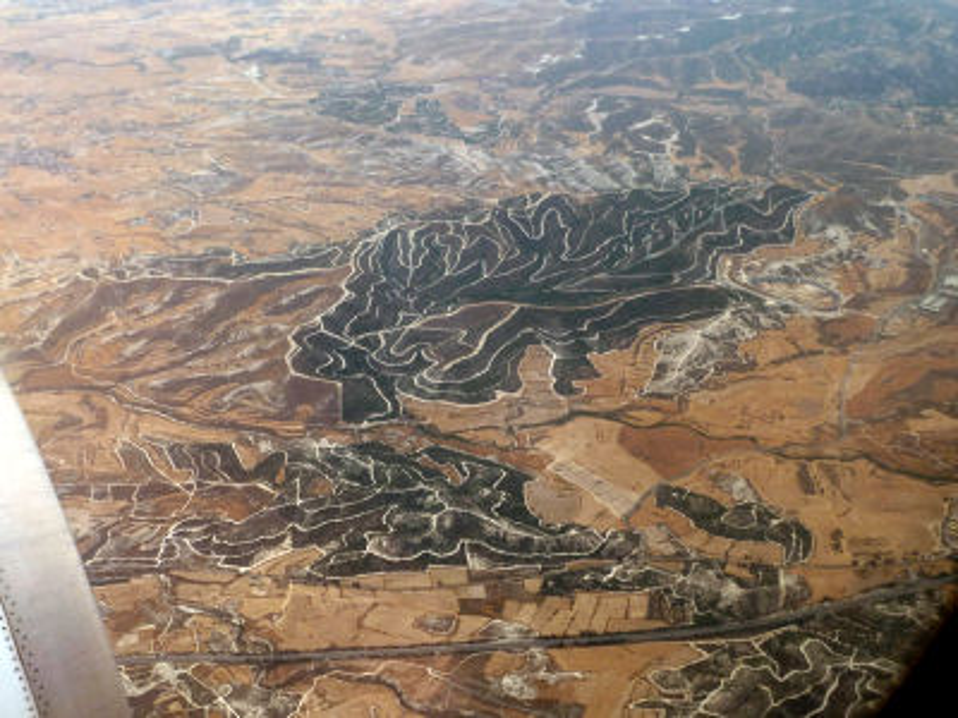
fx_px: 1439
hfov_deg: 36.8
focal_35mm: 52
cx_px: 479
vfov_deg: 28.0
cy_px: 359
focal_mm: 8.5
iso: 100
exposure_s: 1/320
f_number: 3.8
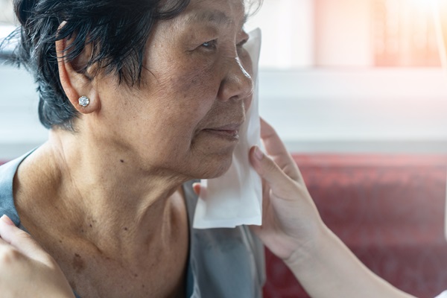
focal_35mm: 52
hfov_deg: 37.9
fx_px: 652
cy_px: 149
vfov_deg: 25.8
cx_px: 224
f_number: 2.8
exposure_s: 1/125
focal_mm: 35
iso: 400
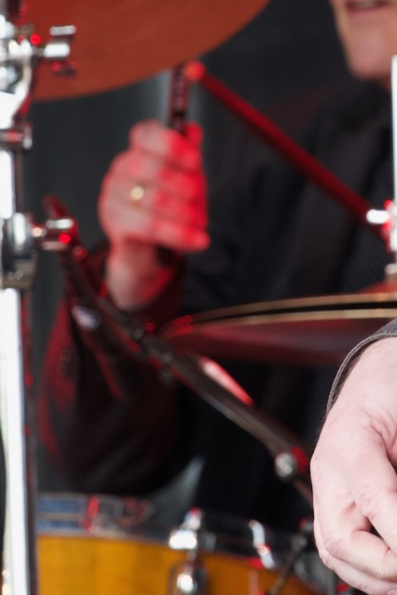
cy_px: 178
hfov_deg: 2.6
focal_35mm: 537
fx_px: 8878
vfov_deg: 3.8
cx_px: 290
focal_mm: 110.13
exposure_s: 1/250
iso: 800
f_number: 4
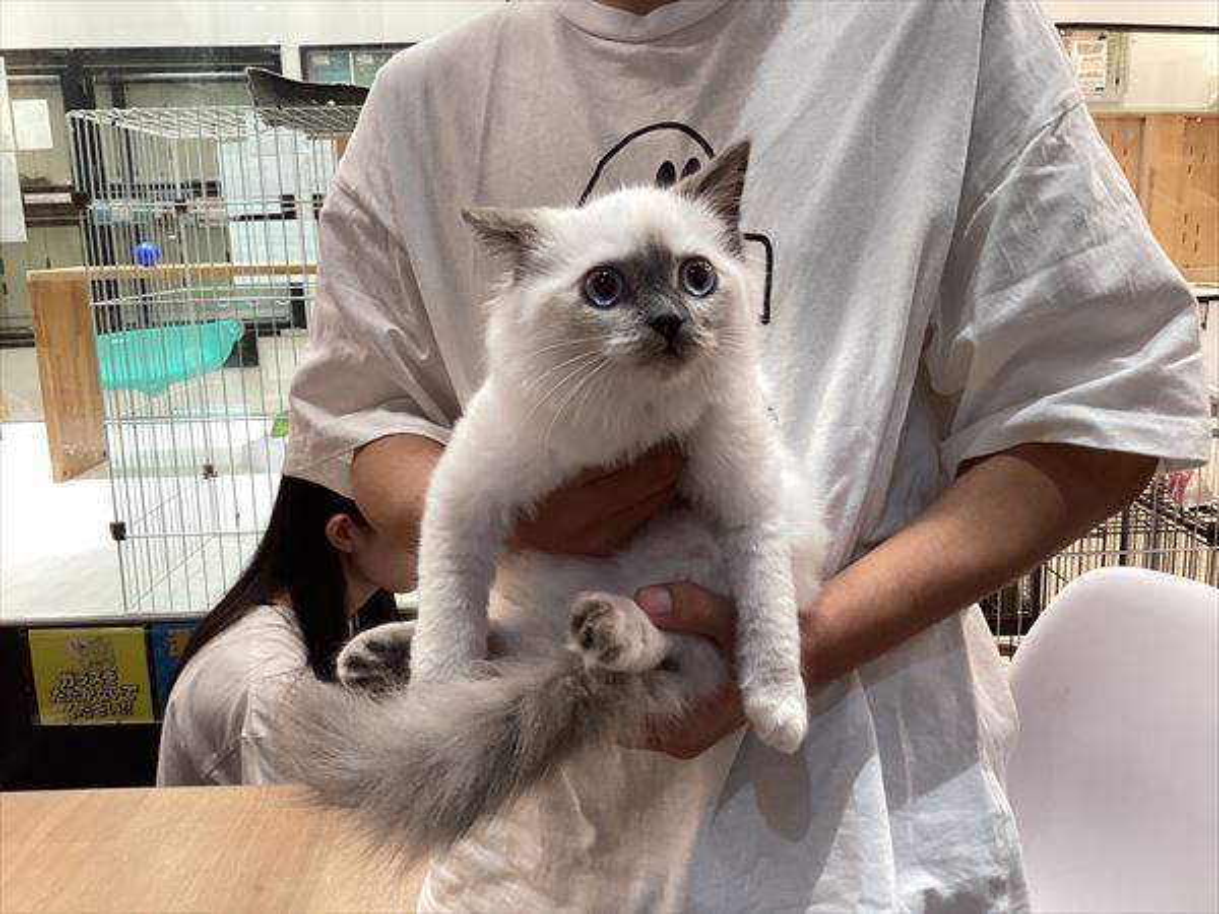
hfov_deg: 58.4
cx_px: 610
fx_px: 1092
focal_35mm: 31
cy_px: 457
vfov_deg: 45.4
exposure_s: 1/50
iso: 100
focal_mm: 3.3
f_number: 2.4
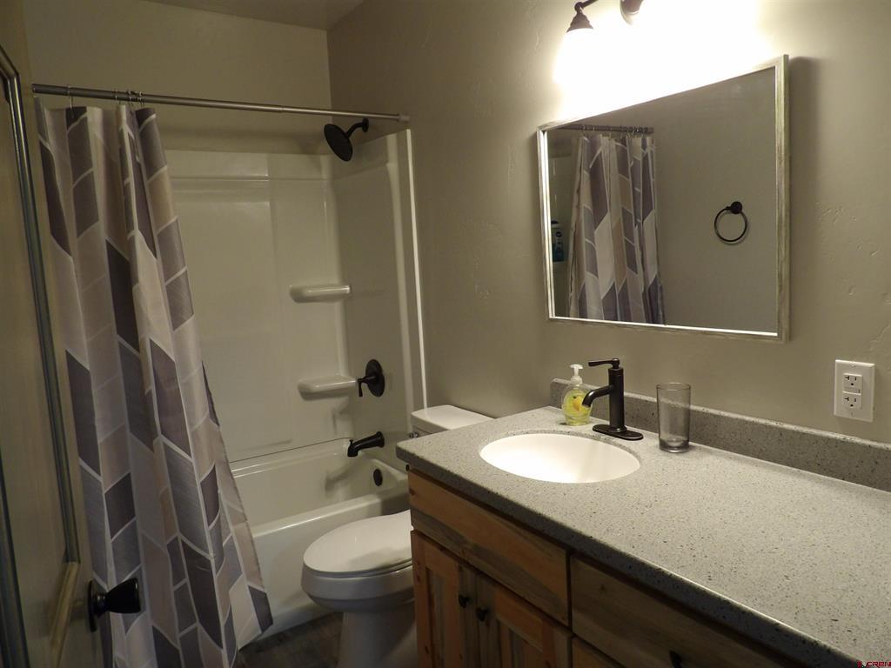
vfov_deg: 56.8
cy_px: 334
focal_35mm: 24
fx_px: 618
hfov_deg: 71.6
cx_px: 446
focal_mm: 4.3
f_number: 3.2
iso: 200
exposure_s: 1/18
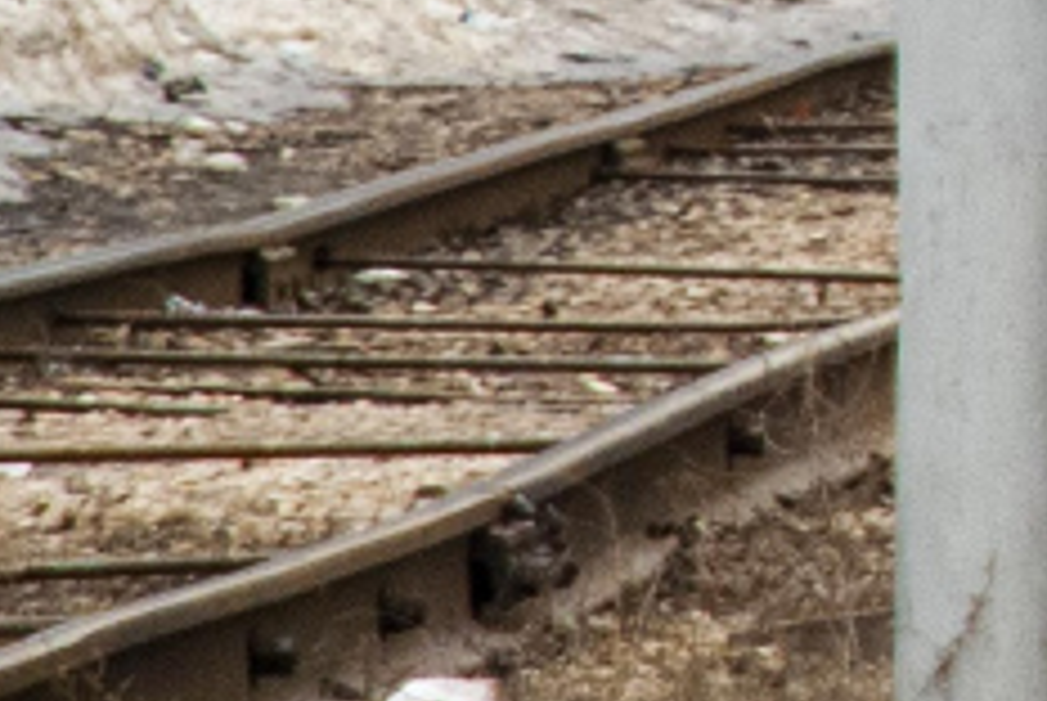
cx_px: 2817
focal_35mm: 1130
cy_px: -993
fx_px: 32899
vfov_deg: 1.2
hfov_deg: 1.8
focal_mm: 135
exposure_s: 1/180
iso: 320
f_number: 5.6
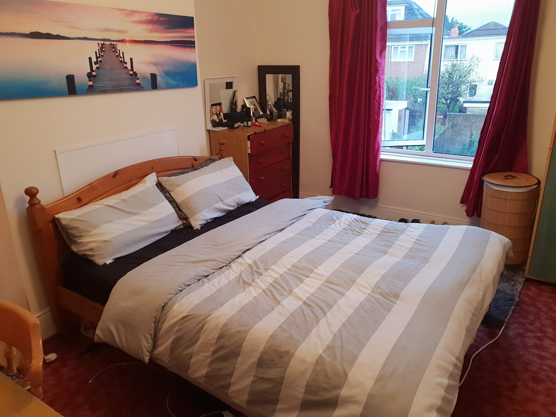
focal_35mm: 26
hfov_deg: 67.3
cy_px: 208
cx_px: 278
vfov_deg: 53.1
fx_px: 418
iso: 400
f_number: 2.4
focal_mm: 4.3
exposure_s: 1/50
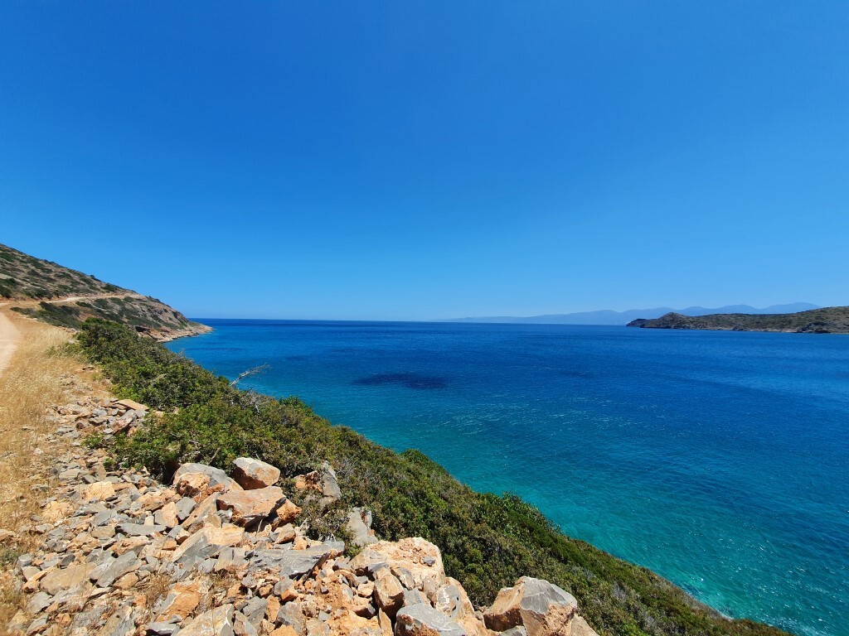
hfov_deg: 106.2
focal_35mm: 13
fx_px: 319
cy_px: 318
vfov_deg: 89.9
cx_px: 424
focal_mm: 1.8
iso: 50
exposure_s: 1/1348
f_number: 2.2
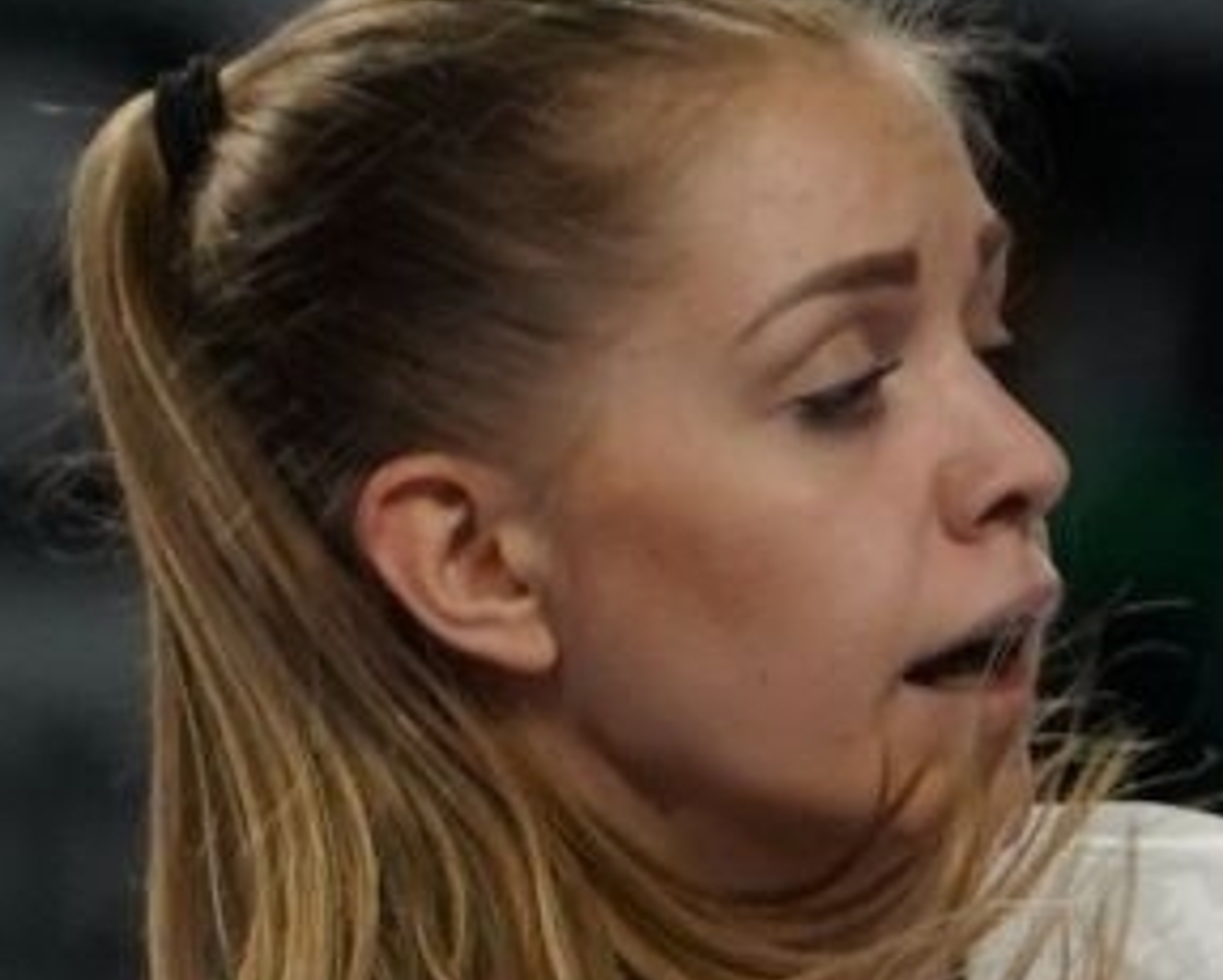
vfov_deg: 0.9
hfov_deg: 1.1
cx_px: 3614
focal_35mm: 1765
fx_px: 63930
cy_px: 891
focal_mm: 200
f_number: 2.8
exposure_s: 1/1000
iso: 1000
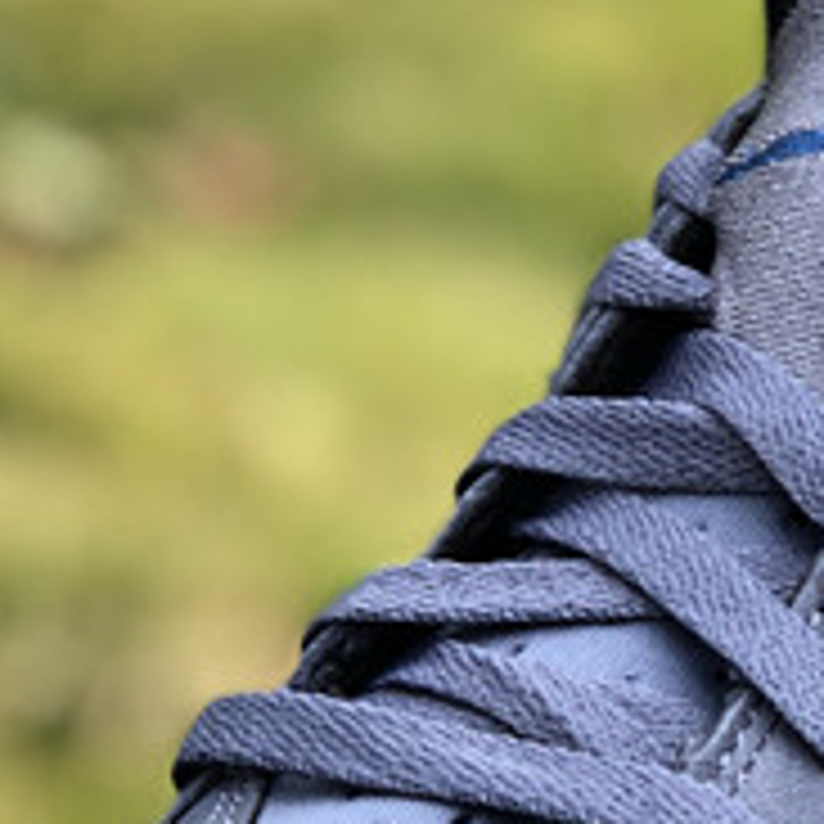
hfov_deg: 9.3
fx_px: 5009
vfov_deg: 9.4
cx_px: 806
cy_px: 511
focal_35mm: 186
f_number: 2.4
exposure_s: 1/100
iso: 20
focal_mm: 6
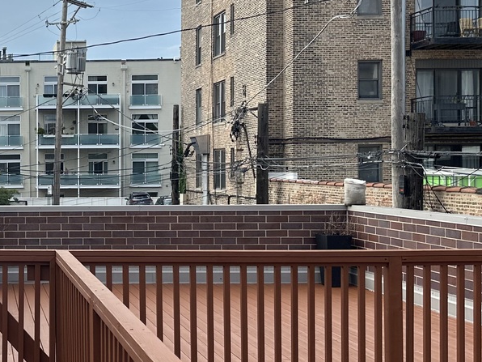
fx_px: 808
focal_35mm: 58
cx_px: -22
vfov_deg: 25.2
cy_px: 170
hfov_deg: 30.4
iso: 80
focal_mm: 6.86
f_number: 1.78
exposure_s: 1/2591
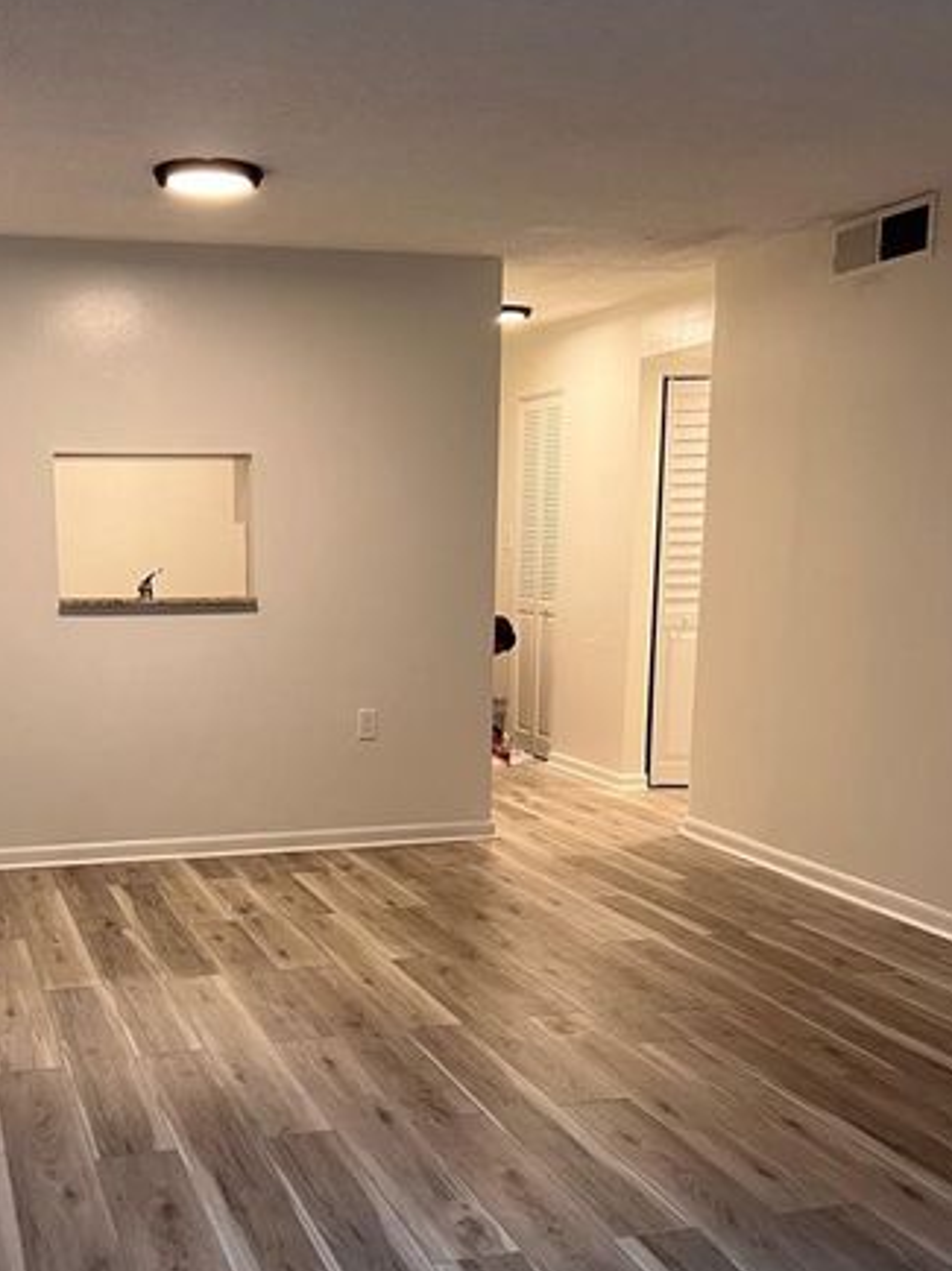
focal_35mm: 40
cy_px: 819
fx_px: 1468
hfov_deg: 35.5
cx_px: 296
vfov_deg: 46.3
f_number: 1.5
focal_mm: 5.7
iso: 125
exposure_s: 1/60
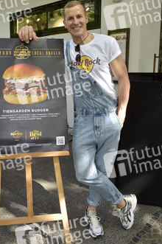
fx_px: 196
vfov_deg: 63.7
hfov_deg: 44.8
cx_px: 74
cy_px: 124
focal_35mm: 29
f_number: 5
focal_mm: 24
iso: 160
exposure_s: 1/100
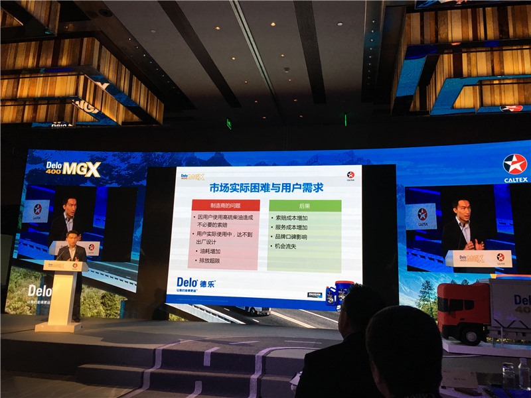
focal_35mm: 29
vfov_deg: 48.2
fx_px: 445
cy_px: 199
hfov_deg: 61.7
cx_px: 266
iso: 40
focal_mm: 4.15
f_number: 2.2
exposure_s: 1/33
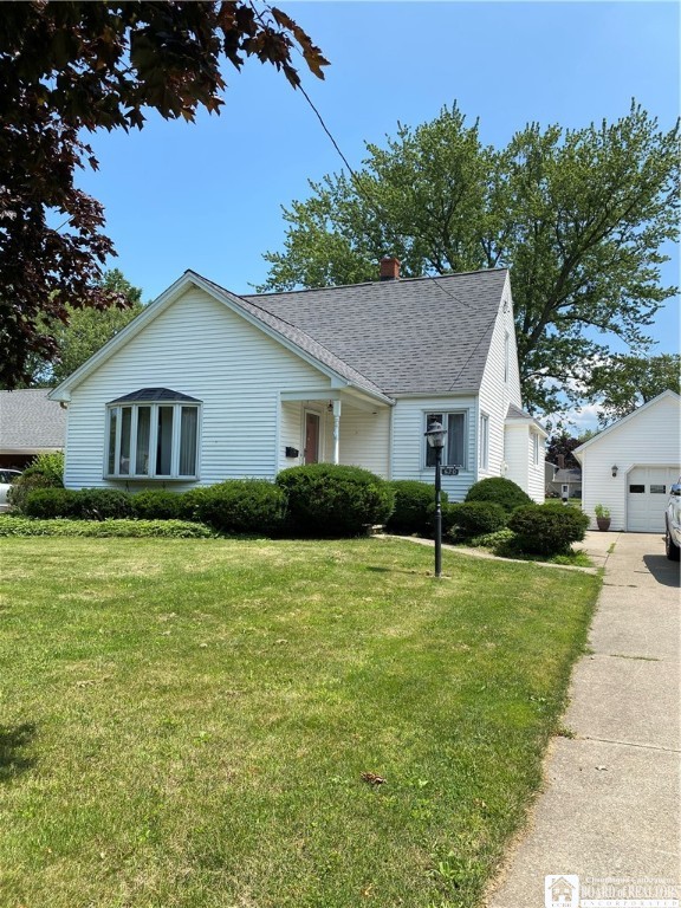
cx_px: 340
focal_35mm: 26
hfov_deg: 53.1
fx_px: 682
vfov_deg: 67.3
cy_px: 454
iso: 32
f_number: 1.8
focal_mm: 4.25
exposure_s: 1/2141
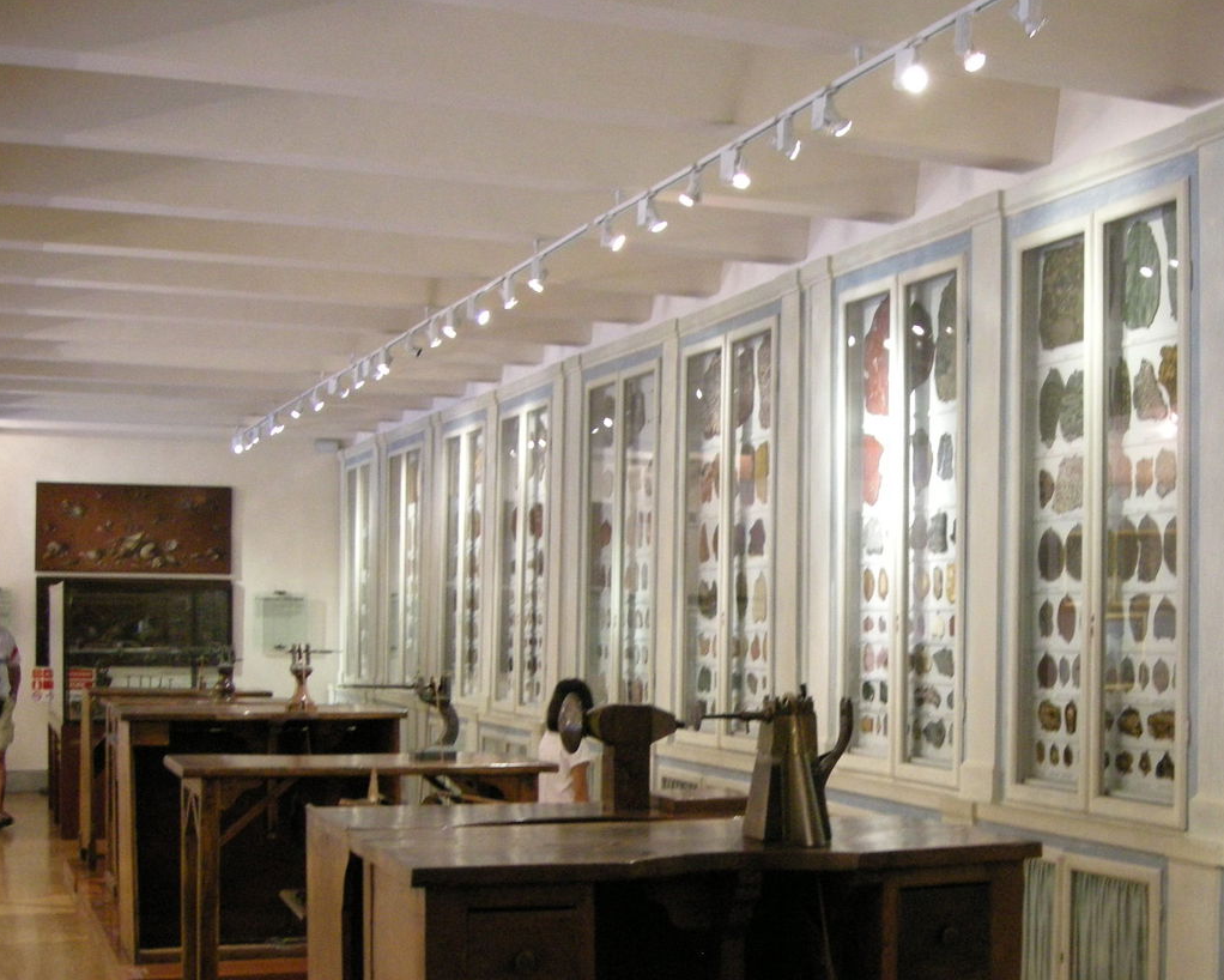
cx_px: 935
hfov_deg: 33.4
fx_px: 1993
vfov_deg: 27.3
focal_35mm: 55
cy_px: 702
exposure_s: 1/8.8
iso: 400
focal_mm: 7.5
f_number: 2.7
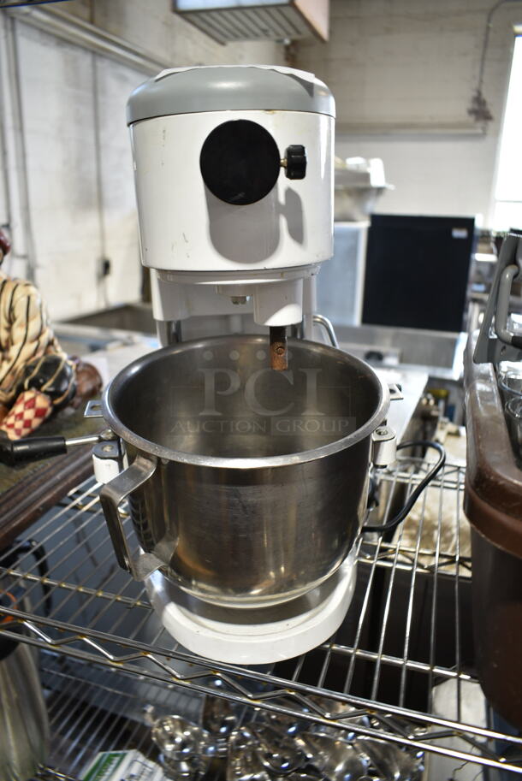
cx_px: 261
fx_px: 586
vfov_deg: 67.3
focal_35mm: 27
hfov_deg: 48.0
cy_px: 390
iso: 160
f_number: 3.5
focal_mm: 18
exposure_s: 1/30
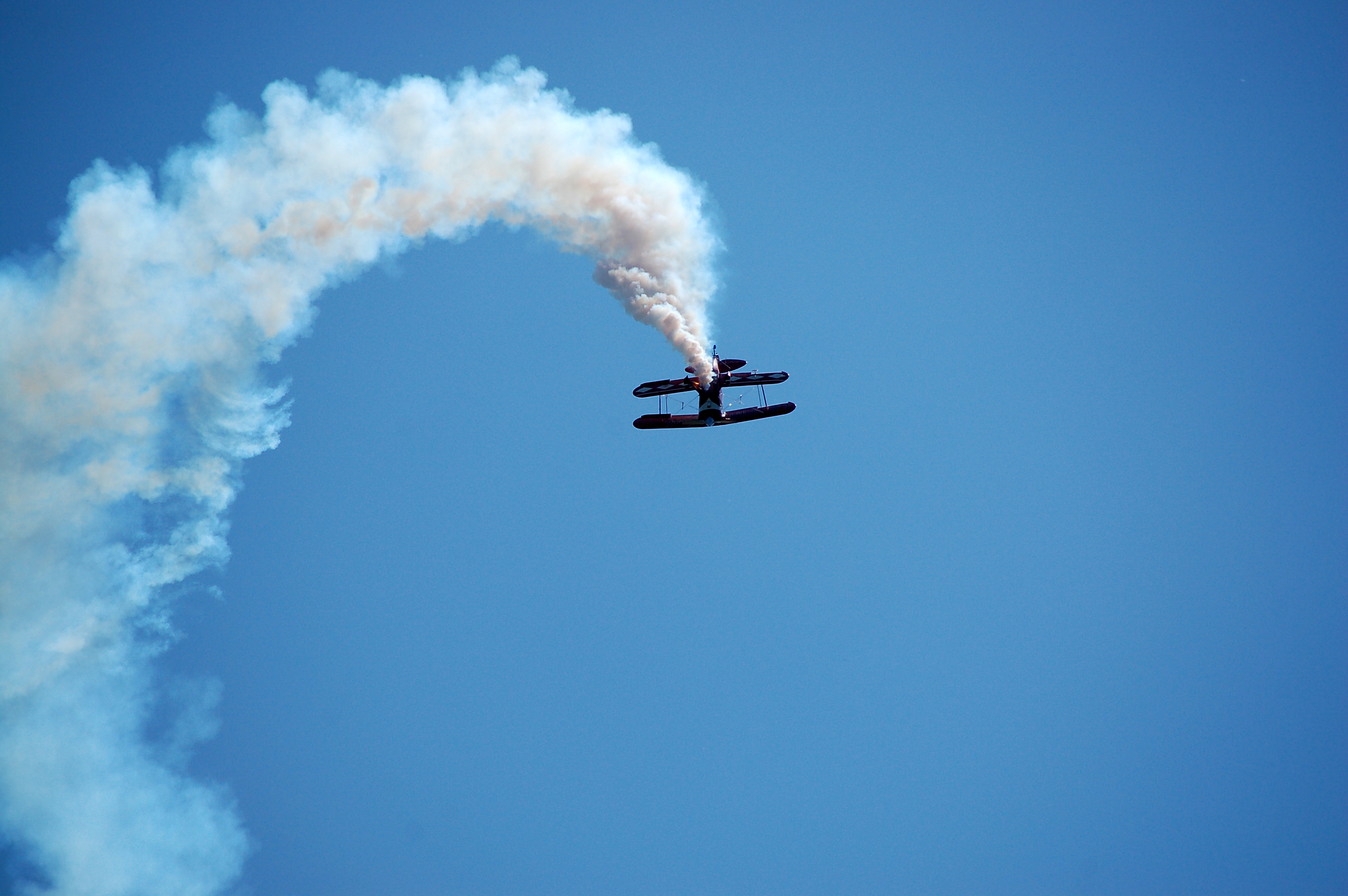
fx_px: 11223
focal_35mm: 300
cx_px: 674
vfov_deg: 4.6
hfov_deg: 6.9
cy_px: 448
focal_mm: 200
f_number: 7.1
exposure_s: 1/2000
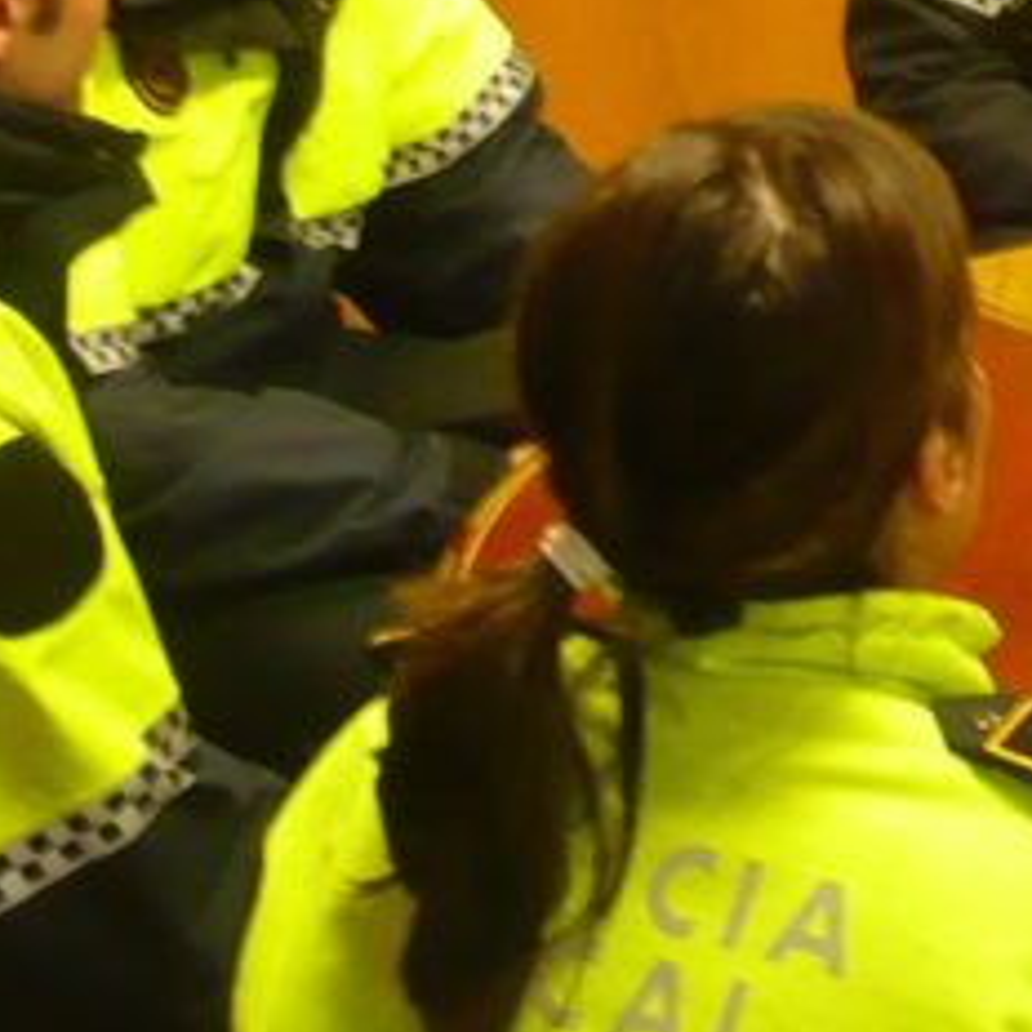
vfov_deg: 13.5
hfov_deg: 12.8
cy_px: 107
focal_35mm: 128
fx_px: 4317
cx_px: 1619
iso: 200
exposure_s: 1/10
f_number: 2.8
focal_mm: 5.8
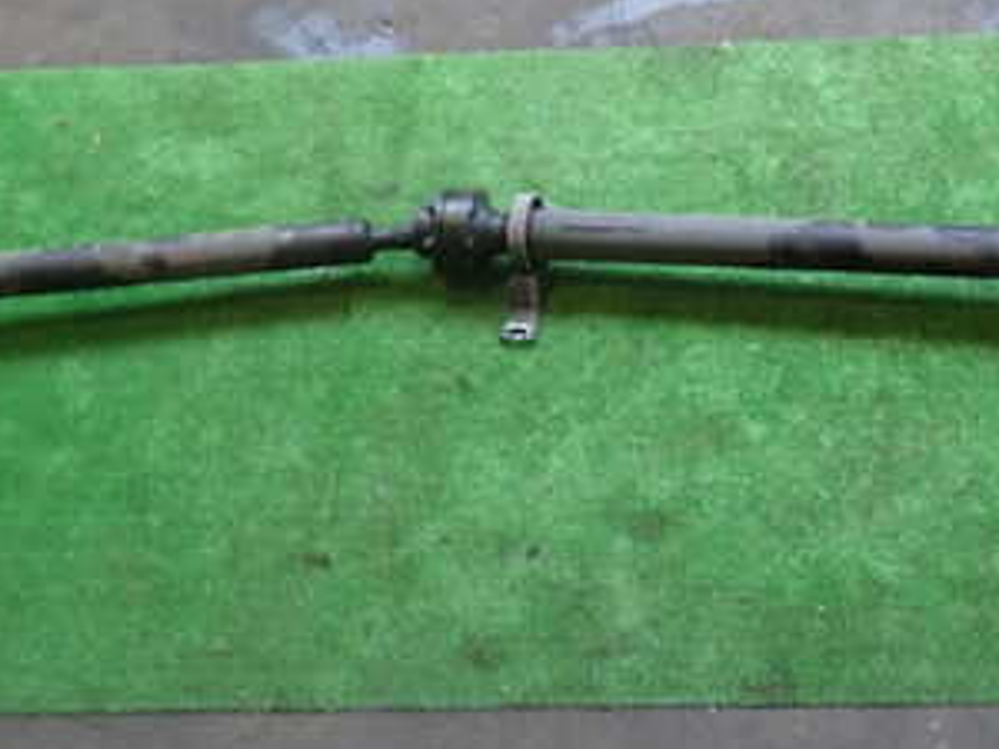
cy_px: 156
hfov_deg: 31.6
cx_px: 753
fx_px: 1732
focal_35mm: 60
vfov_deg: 24.1
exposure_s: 1/80
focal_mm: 5.4
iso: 200
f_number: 2.3
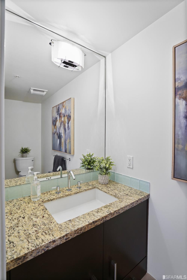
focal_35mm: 16
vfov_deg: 96.7
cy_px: 140
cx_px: 94
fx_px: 125
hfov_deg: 73.7
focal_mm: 16
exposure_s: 1/13
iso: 1250
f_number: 5.6
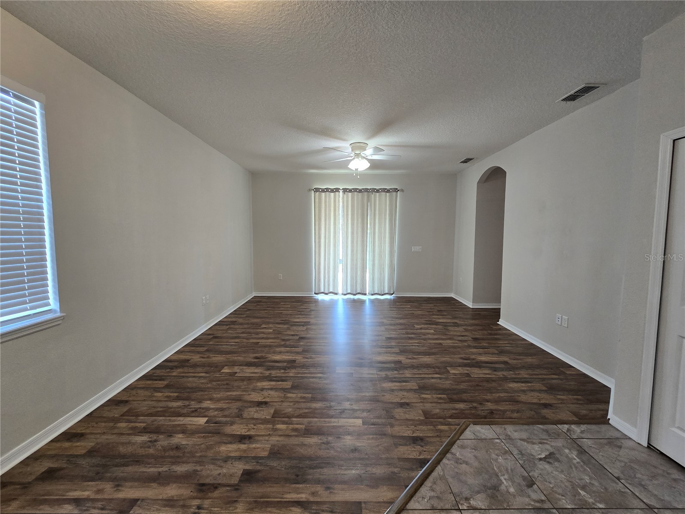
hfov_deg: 106.2
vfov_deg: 89.9
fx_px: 257
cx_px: 342
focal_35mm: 13
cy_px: 257
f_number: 2.2
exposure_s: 1/60
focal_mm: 2.2
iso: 160
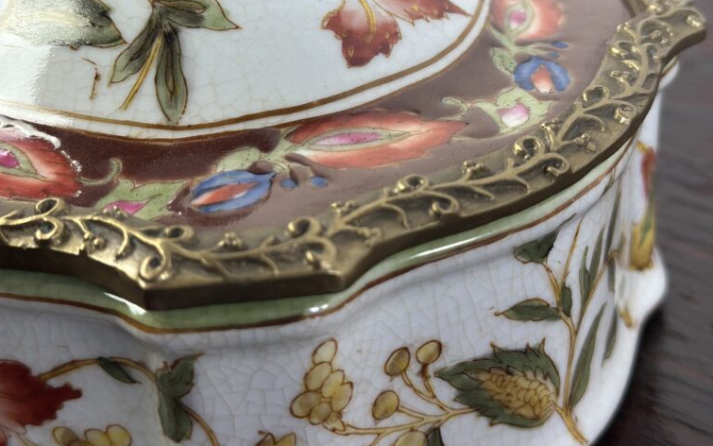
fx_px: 1341
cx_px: 357
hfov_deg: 29.8
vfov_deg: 18.6
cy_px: 64
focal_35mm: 69
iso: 80
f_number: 1.78
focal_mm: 6.86
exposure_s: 1/100
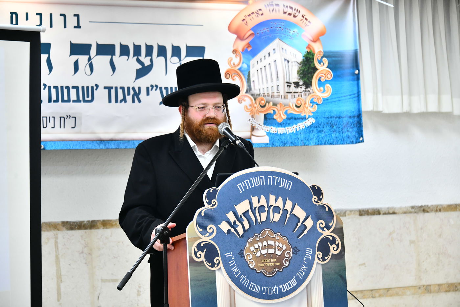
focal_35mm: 122
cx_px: 230
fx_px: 1559
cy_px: 154
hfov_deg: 16.8
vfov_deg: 11.2
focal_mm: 122
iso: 2000
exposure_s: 1/125
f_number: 5.6
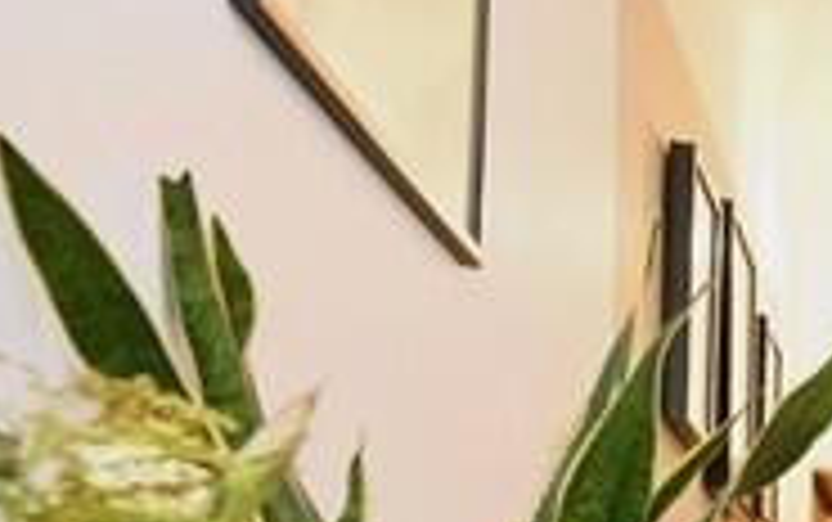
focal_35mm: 79
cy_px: 794
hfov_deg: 14.7
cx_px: 2042
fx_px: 1793
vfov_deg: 15.3
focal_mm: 14
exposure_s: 1/60
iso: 4000
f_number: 4
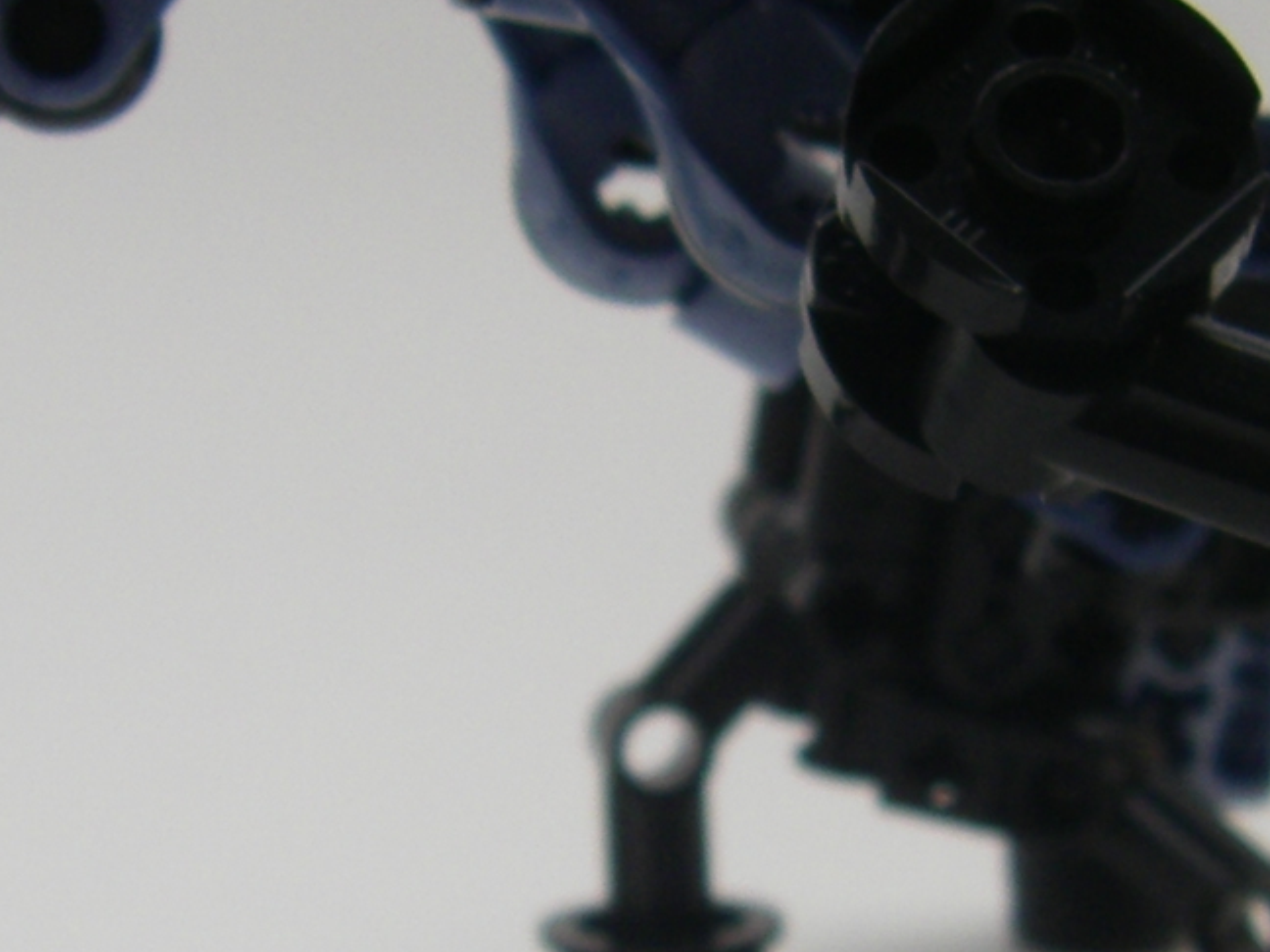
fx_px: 5577
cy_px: 644
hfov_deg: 13.0
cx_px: 745
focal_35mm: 152
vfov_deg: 9.8
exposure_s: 1/80
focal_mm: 6.3
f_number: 3.5
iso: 64
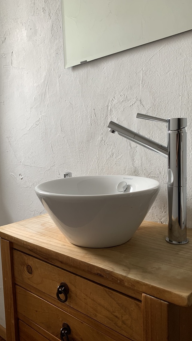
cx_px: 100
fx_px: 262
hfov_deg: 40.2
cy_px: 169
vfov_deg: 66.1
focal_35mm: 29
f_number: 1.8
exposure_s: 1/121
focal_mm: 4.25
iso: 64
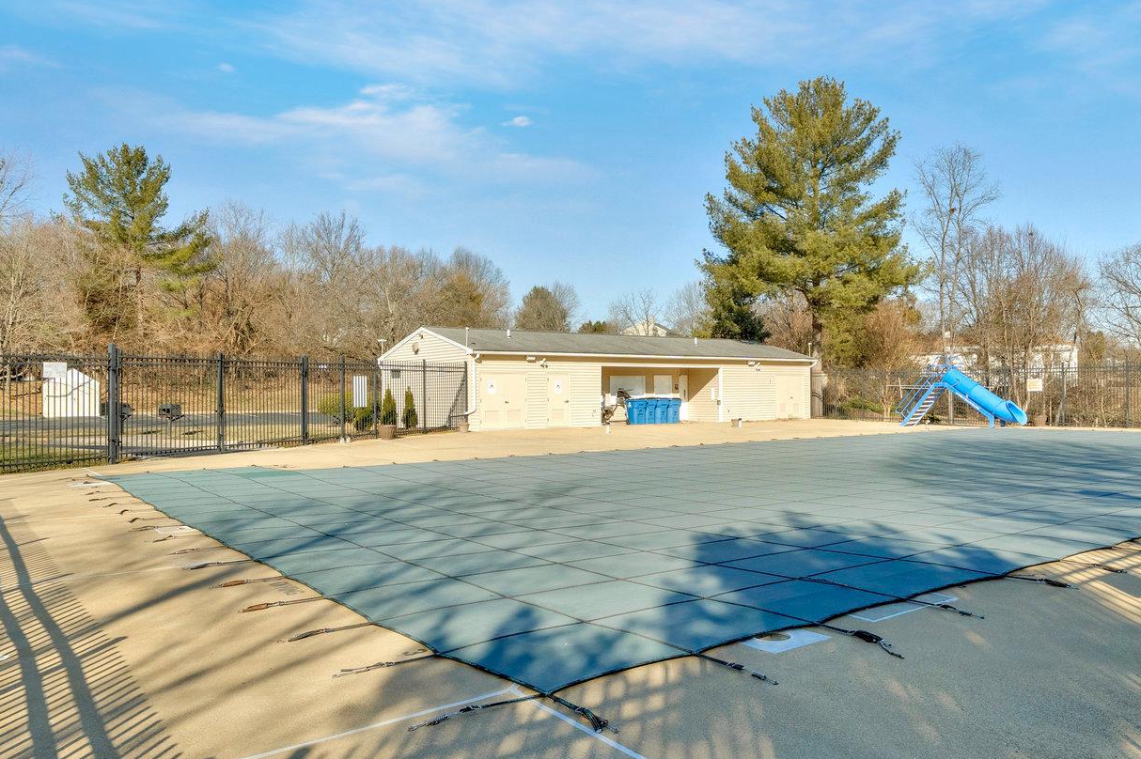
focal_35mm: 27
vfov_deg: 47.9
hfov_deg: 66.5
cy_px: 383
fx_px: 855
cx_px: 705
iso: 1250
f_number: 7.1
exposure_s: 1/1600
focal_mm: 16
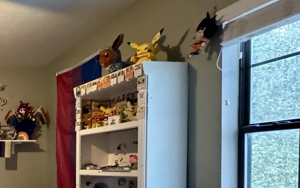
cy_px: 175
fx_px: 327
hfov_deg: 33.9
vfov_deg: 30.3
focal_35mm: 40
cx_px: -98
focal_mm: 2.22
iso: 1250
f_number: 2.2
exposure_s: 1/40
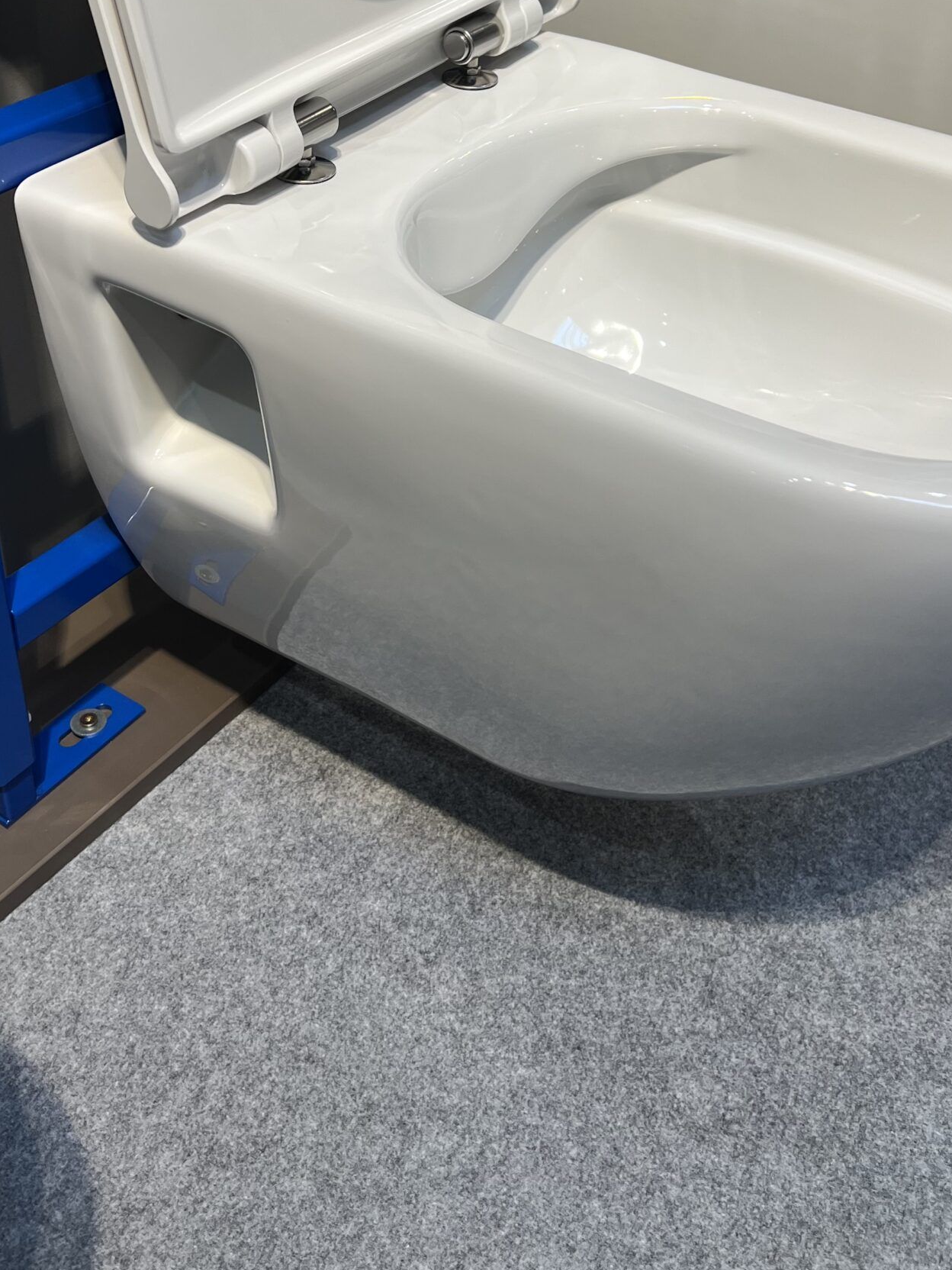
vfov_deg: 46.0
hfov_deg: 35.9
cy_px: 406
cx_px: 414
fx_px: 1467
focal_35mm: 40
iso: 40
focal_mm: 5.7
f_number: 1.5
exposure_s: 1/159
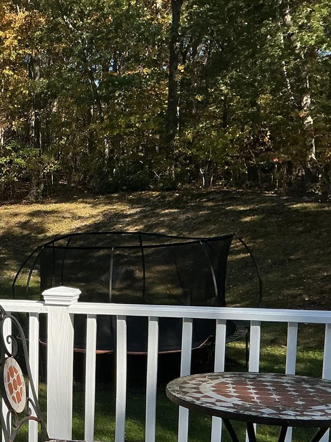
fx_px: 739
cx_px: -89
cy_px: 329
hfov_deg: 22.7
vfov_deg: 32.6
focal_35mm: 58
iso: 25
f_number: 1.8
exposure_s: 1/1786
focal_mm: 3
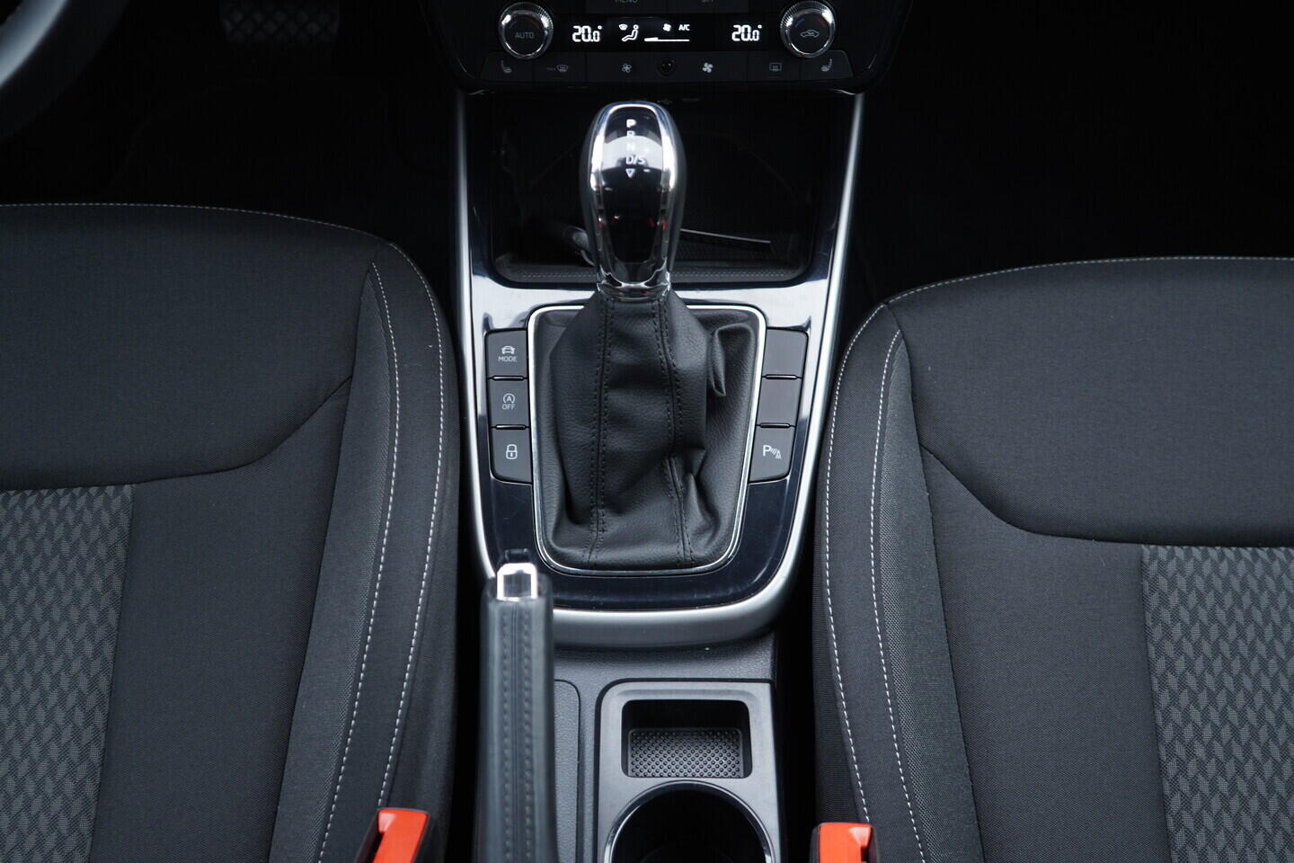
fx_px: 1294
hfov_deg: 53.1
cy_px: 432
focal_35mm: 36
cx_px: 647
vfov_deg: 36.9
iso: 320
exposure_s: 1/40
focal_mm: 24
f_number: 2.8
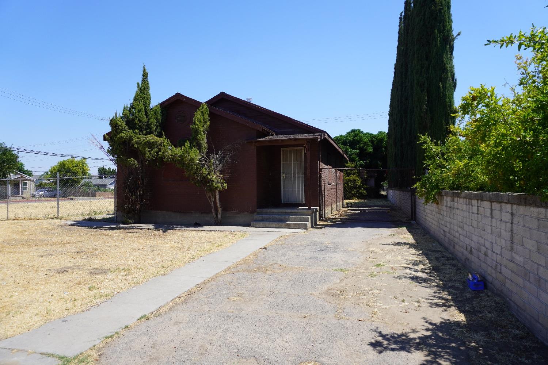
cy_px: 182
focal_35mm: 24
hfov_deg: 73.7
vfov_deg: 53.1
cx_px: 274
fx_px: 365
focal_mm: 16
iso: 100
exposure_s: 1/640
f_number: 5
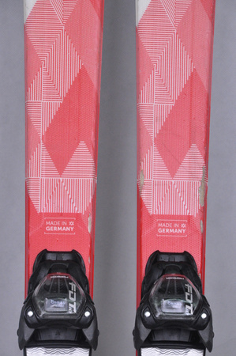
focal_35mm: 158
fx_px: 1552
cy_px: 178
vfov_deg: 13.1
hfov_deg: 8.7
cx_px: 118
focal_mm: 105
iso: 3200
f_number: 9.5
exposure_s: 1/125
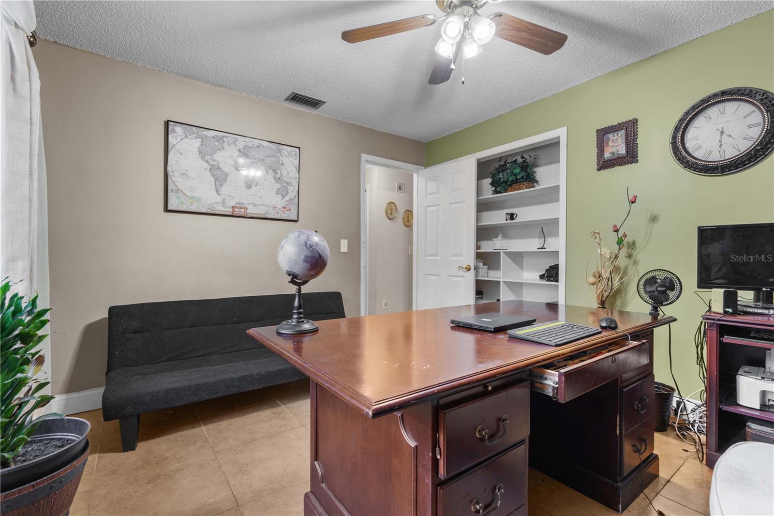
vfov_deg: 73.7
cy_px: 258
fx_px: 344
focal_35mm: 16
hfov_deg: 96.7
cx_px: 387
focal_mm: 16
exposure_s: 2
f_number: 8
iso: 250
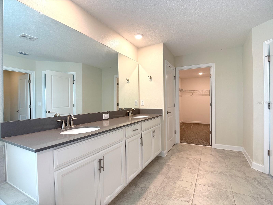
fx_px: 189
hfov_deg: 71.6
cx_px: 136
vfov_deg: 56.8
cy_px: 102
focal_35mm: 24
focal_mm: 6.76
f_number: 1.78
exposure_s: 1/120
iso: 125
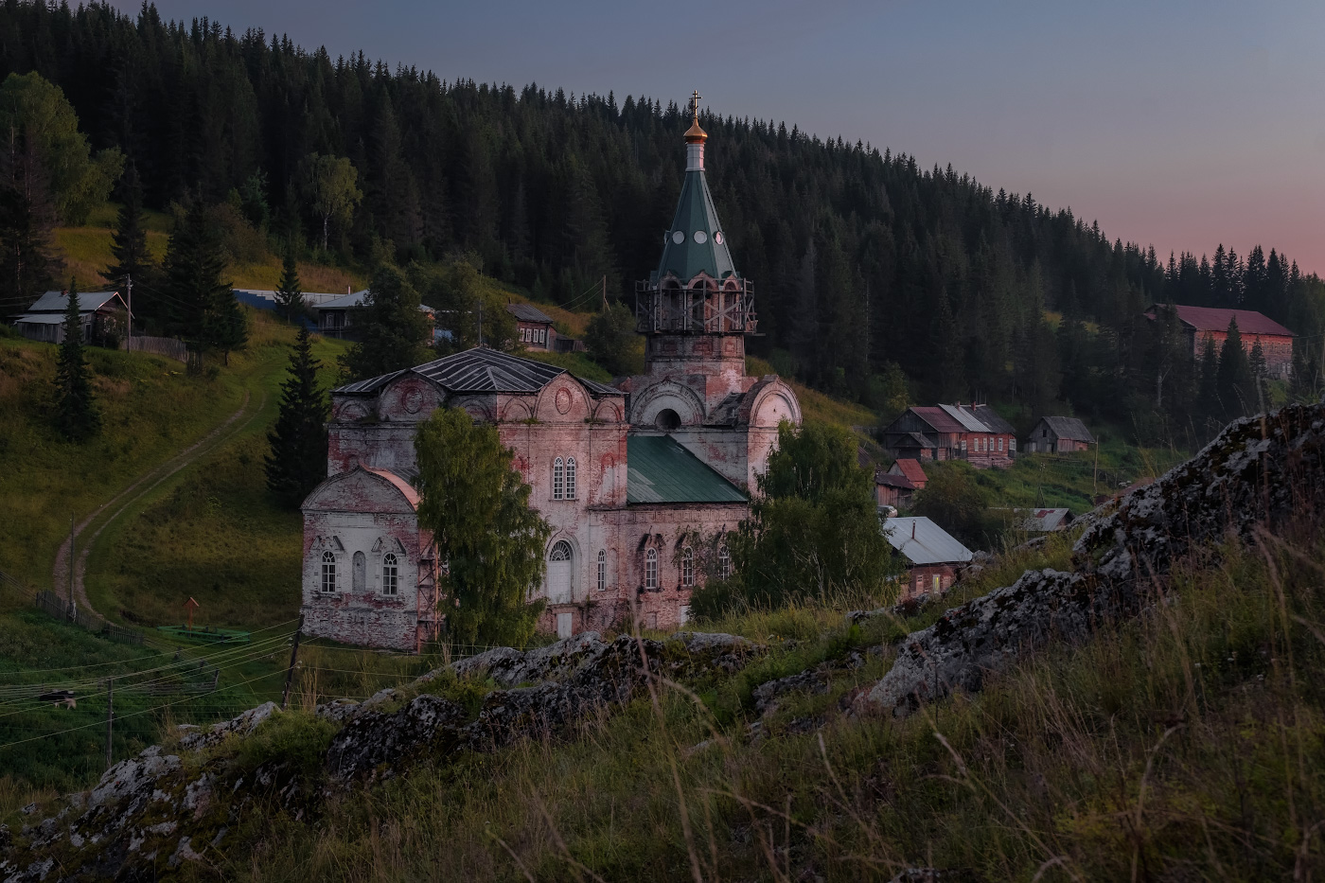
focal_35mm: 75
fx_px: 2760
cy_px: 442
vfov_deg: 18.2
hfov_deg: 27.0
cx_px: 662
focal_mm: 50
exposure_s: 1.7
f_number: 11
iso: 800
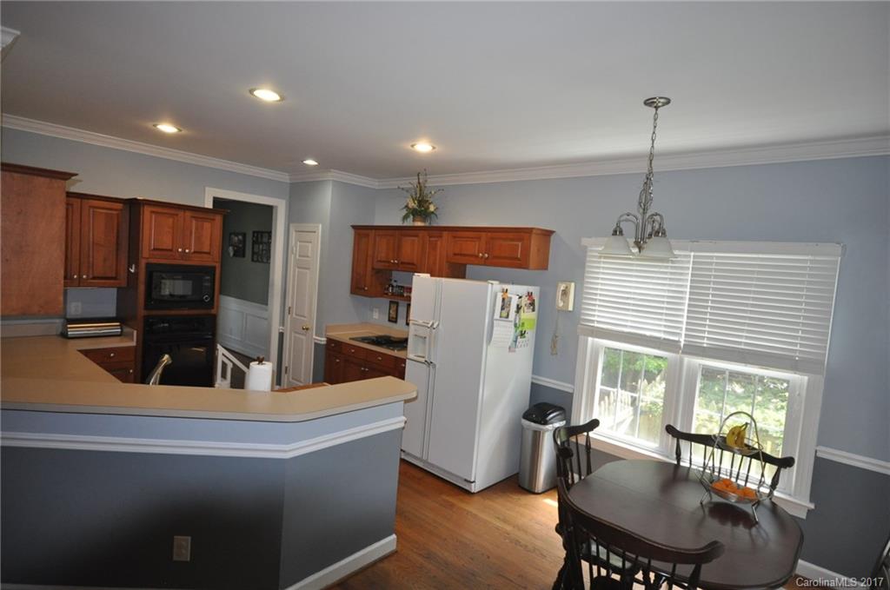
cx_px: 445
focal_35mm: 20
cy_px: 295
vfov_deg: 63.0
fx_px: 481
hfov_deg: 85.5
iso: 800
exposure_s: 1/60
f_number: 4.5
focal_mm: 13
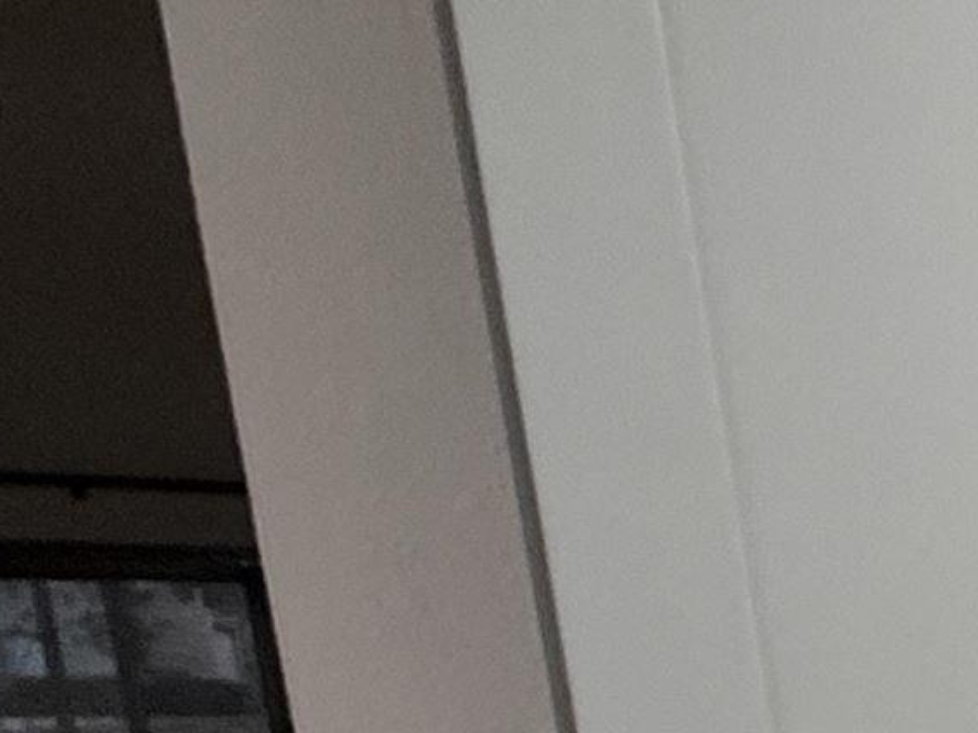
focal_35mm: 76
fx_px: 2146
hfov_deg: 13.8
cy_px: 1093
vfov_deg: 17.5
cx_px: 2526
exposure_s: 1/60
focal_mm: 2.22
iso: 200
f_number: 2.2
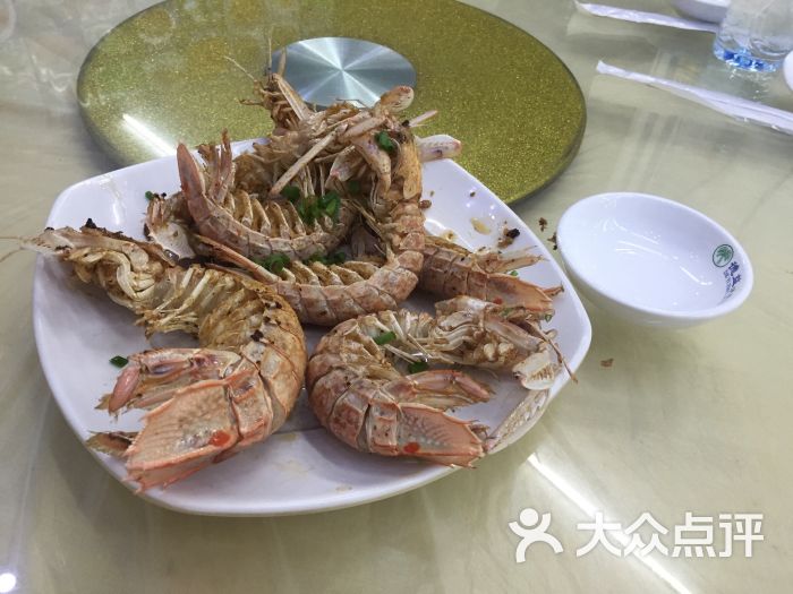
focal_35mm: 29
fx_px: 664
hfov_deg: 61.7
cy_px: 297
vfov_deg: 48.2
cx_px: 396
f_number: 2.2
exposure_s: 1/33
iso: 80
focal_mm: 4.15
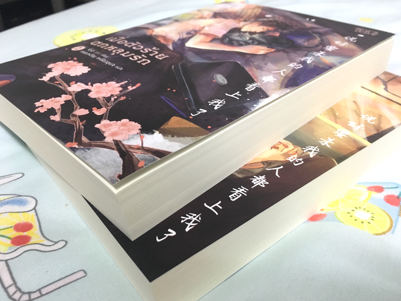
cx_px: 199
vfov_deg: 46.8
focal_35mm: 30
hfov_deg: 60.0
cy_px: 154
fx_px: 348
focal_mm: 4.15
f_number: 2.2
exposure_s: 1/17
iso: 200
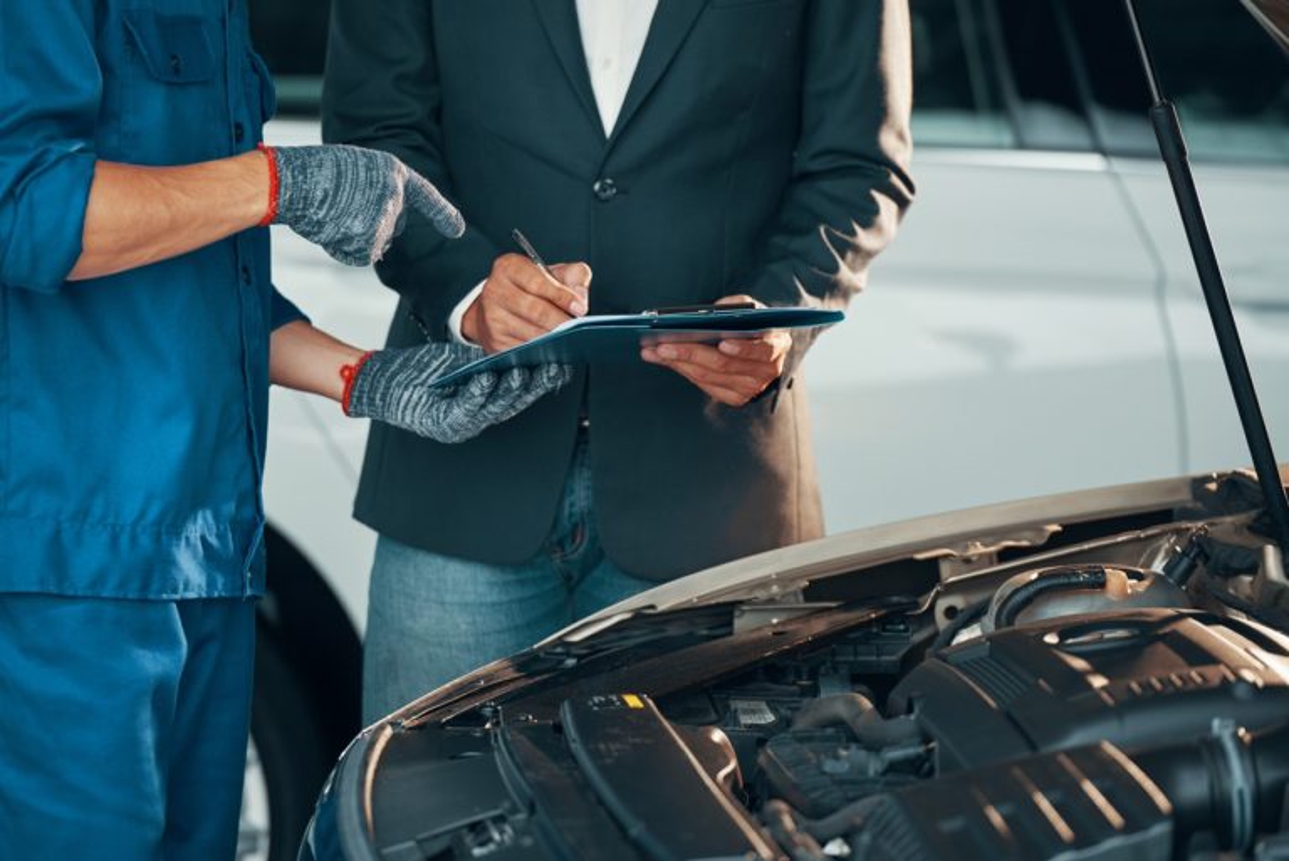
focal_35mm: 200
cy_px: 430
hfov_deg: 10.3
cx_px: 644
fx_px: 7165
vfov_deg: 6.9
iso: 280
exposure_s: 1/250
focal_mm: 200
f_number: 4
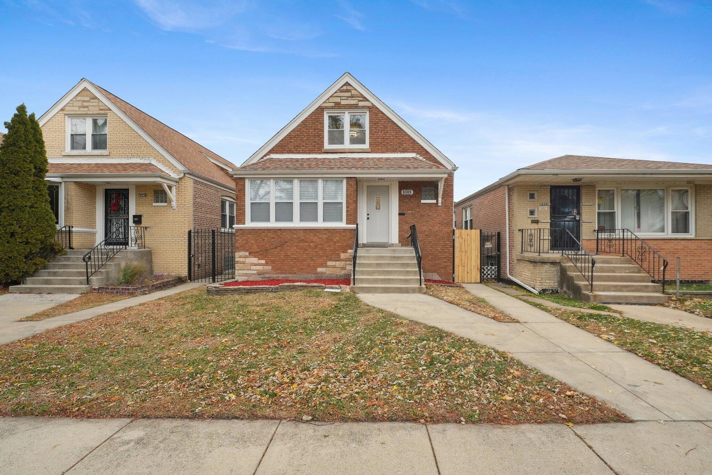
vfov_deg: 75.9
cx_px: 356
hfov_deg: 98.9
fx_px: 305
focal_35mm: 15
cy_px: 238
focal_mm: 15.4
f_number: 7.1
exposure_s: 1/200
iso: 400
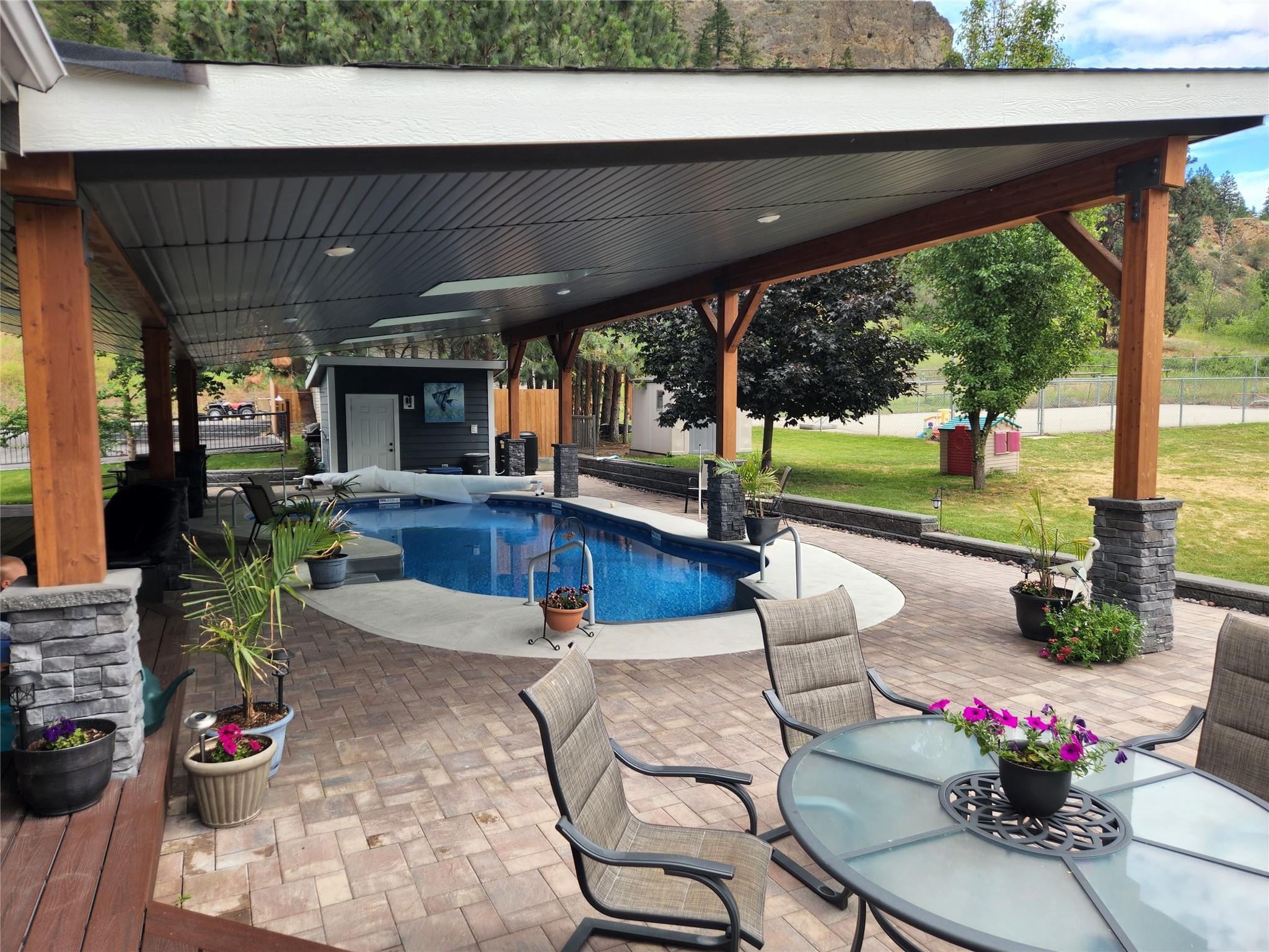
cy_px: 476
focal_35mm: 23
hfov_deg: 73.9
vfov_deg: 58.9
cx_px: 634
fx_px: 843
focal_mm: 5.4
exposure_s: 1/415
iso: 20
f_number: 1.8
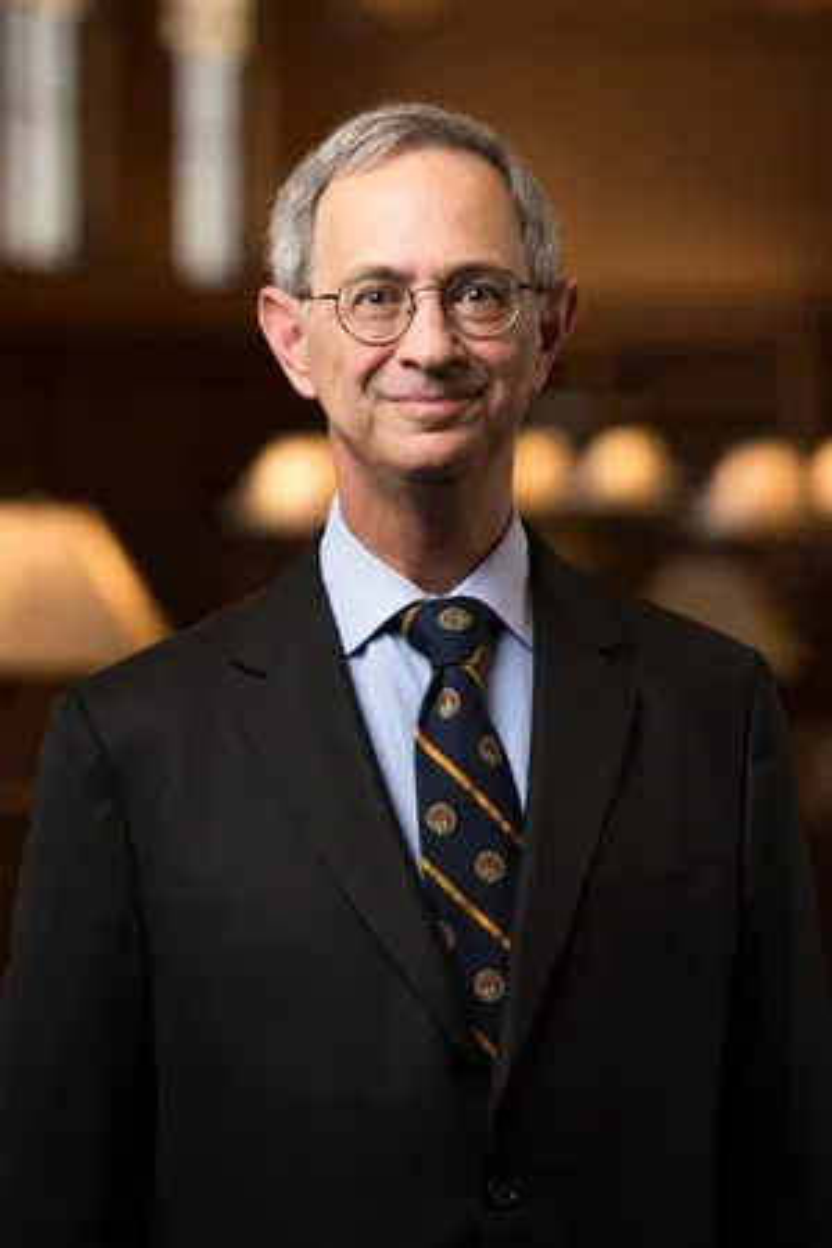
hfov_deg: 8.6
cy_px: 624
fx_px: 5546
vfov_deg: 12.8
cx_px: 416
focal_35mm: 160
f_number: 4
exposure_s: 1/100
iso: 320
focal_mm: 160
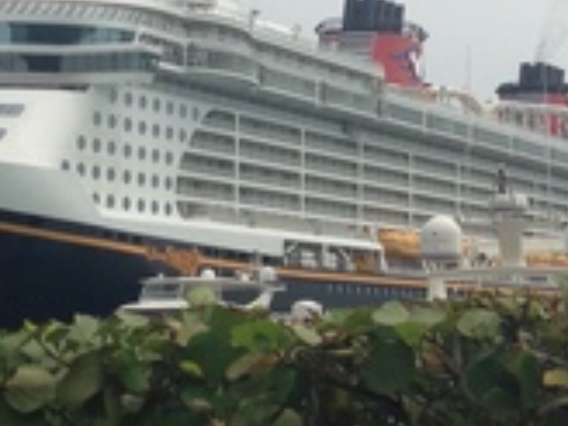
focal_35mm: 129
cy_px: 156
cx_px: 502
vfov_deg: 11.5
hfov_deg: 15.1
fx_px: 2117
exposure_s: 1/2169
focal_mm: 4.13
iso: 50
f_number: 2.4
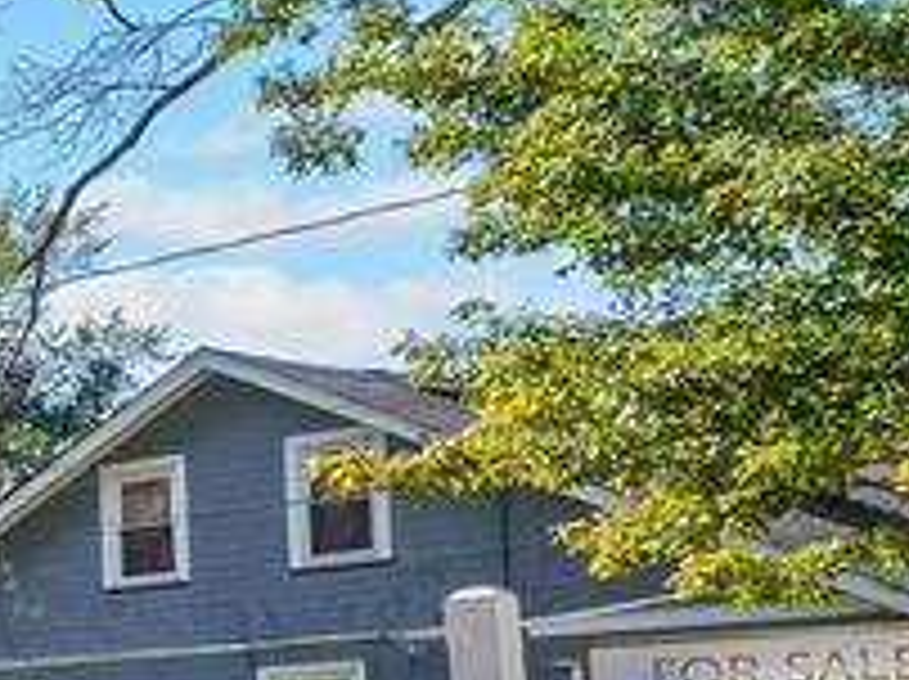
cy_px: 639
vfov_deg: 18.4
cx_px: -1390
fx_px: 2059
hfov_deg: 14.1
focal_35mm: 78
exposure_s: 1/30
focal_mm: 16.1
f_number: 22
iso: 250
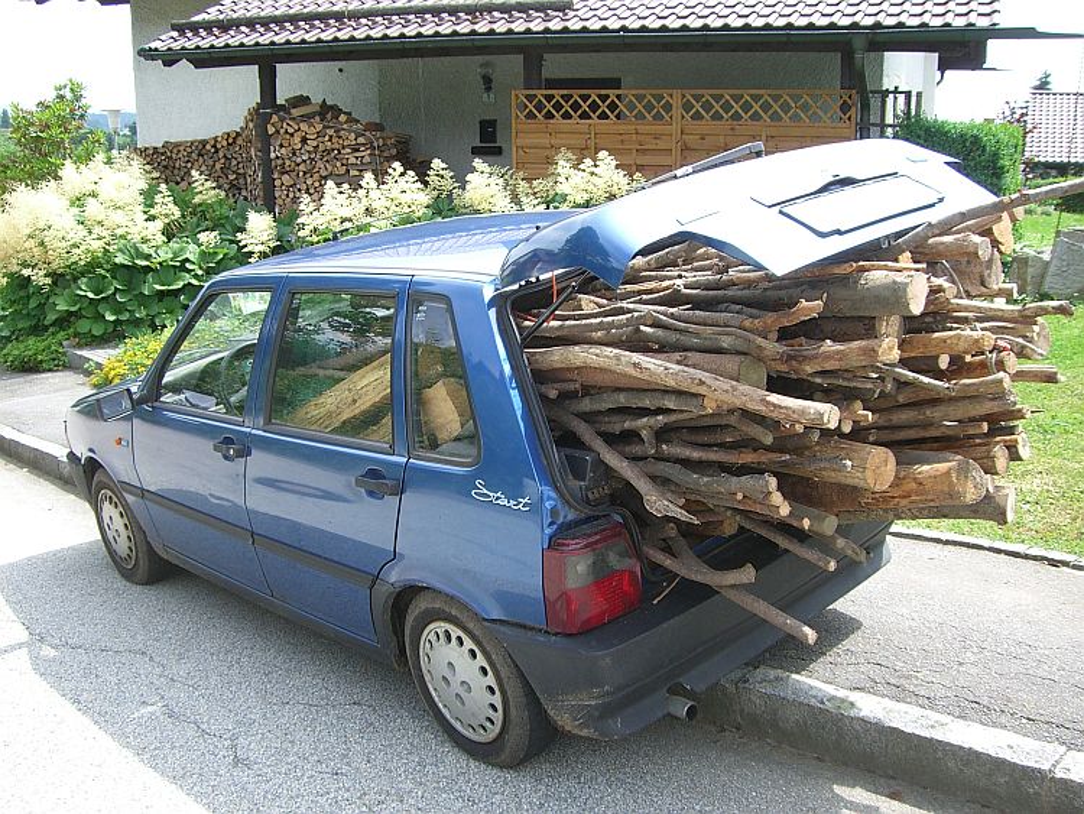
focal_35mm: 38
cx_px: 542
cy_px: 407
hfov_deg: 49.0
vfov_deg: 37.7
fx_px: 1190
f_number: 4.3
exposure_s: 1/200
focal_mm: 6.2
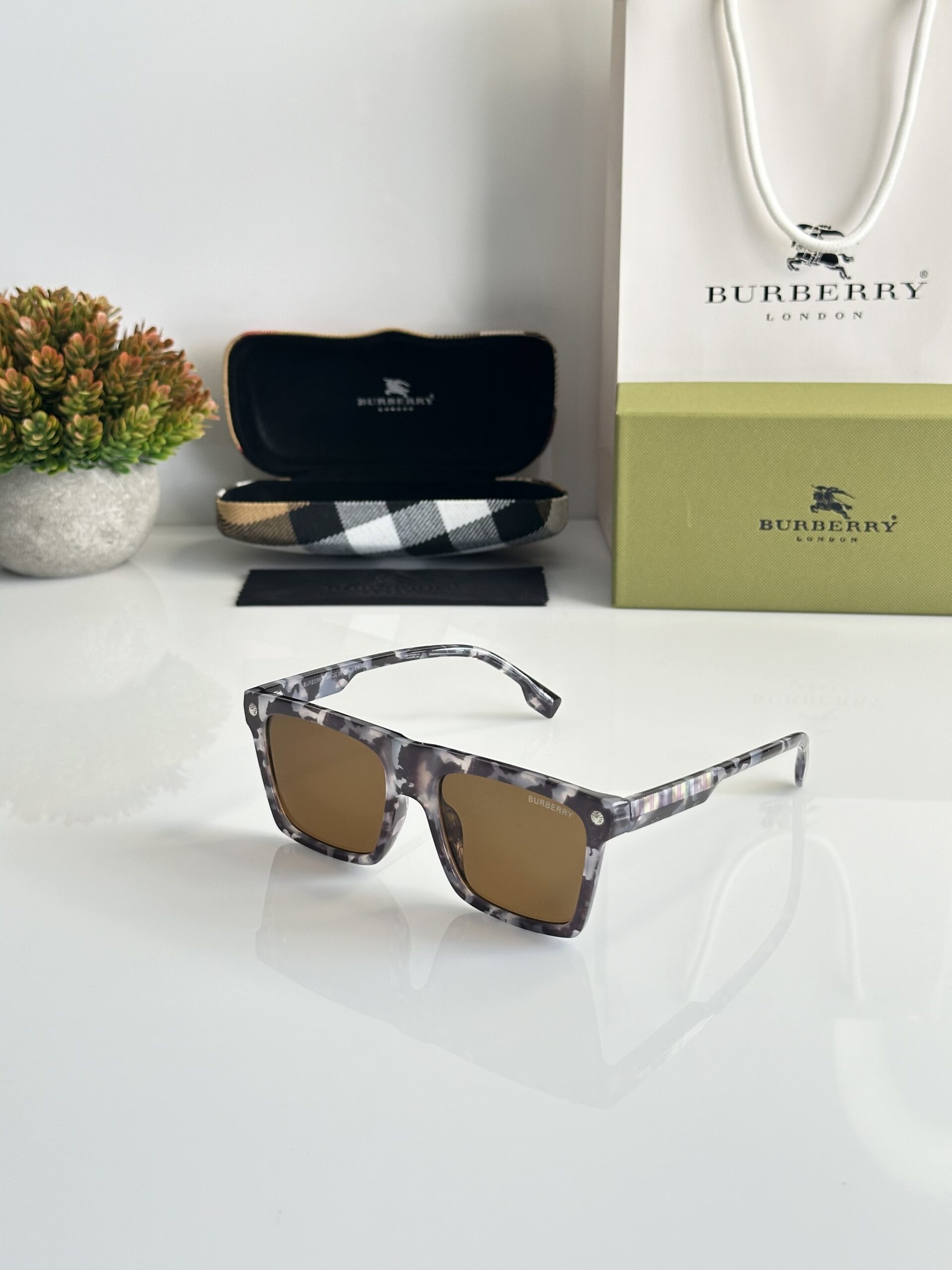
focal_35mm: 48
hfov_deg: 30.3
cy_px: 635
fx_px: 1760
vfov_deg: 39.7
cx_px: 476
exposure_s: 1/50
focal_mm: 6.86
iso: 64
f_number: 1.78
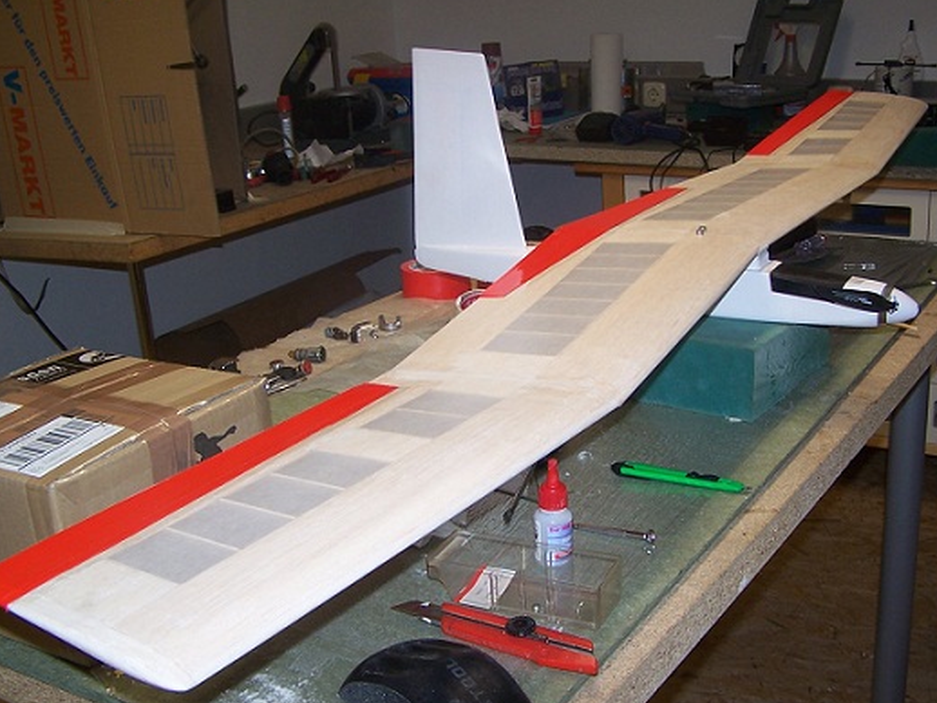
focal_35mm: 44
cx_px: 526
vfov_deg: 32.9
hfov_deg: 42.8
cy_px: 383
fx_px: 1192
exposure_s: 1/60
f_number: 2.8
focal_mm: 6.3
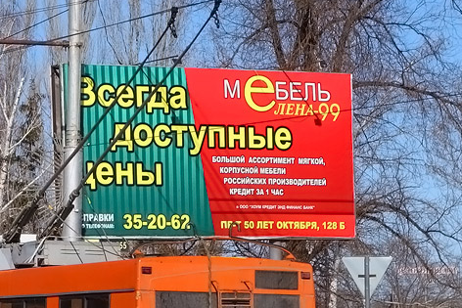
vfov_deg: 9.2
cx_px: 55
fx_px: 1925
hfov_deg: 13.6
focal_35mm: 150
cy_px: 192
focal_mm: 21.77
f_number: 8
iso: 125
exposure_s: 1/500
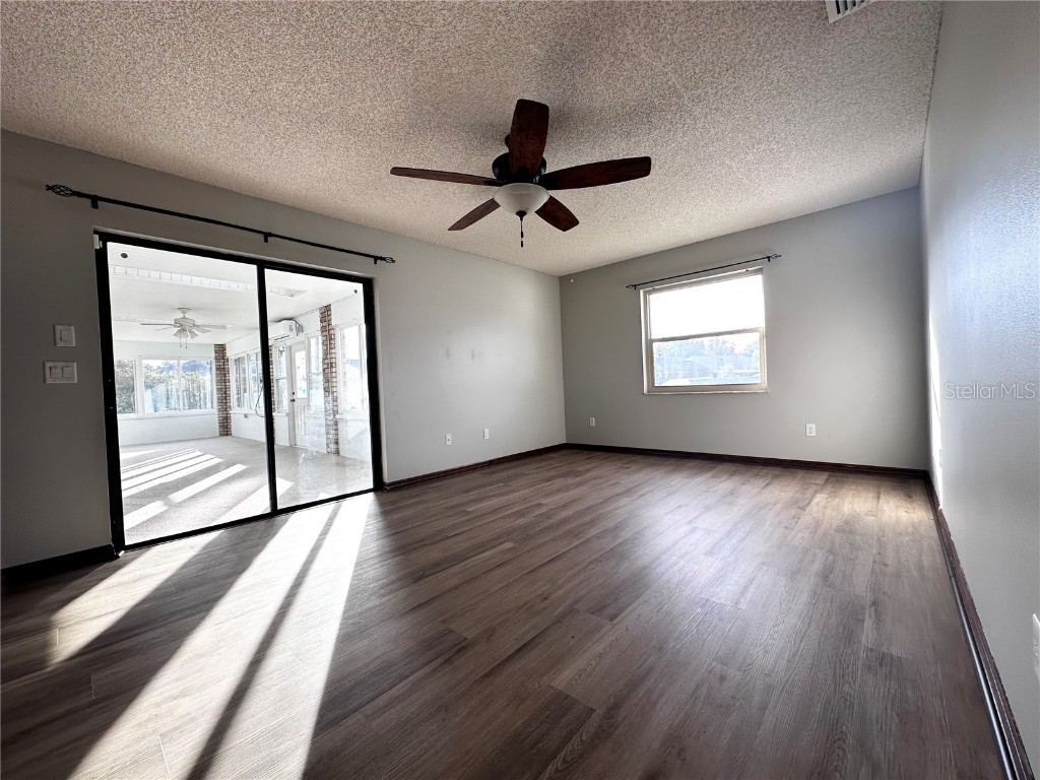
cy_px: 390
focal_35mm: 14
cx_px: 520
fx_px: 421
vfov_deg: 85.7
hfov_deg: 102.1
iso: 40
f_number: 2.2
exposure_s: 1/109
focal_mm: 2.22
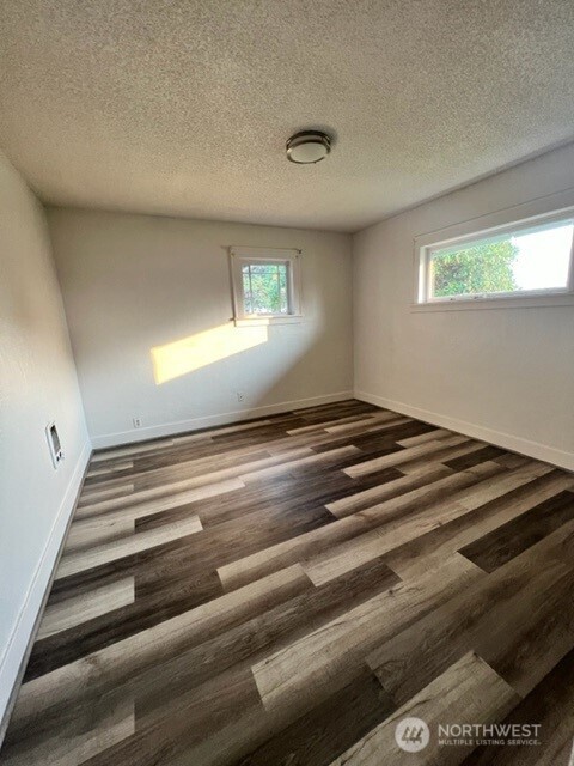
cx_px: 287
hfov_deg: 89.9
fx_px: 287
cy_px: 383
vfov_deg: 106.2
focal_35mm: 13
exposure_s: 1/99
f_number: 1.8
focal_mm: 1.57
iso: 160
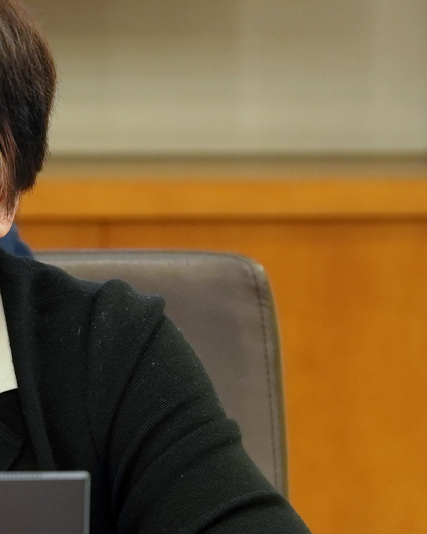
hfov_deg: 7.3
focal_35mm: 211
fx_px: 3333
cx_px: -99
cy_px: 383
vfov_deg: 9.1
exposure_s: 1/80
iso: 640
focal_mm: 70
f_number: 2.8
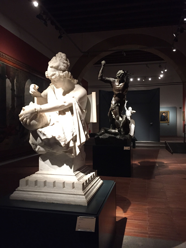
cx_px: 93
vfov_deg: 61.7
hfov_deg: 48.2
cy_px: 124
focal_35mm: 29
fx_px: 208
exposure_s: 1/30
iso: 320
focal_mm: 4.15
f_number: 2.2
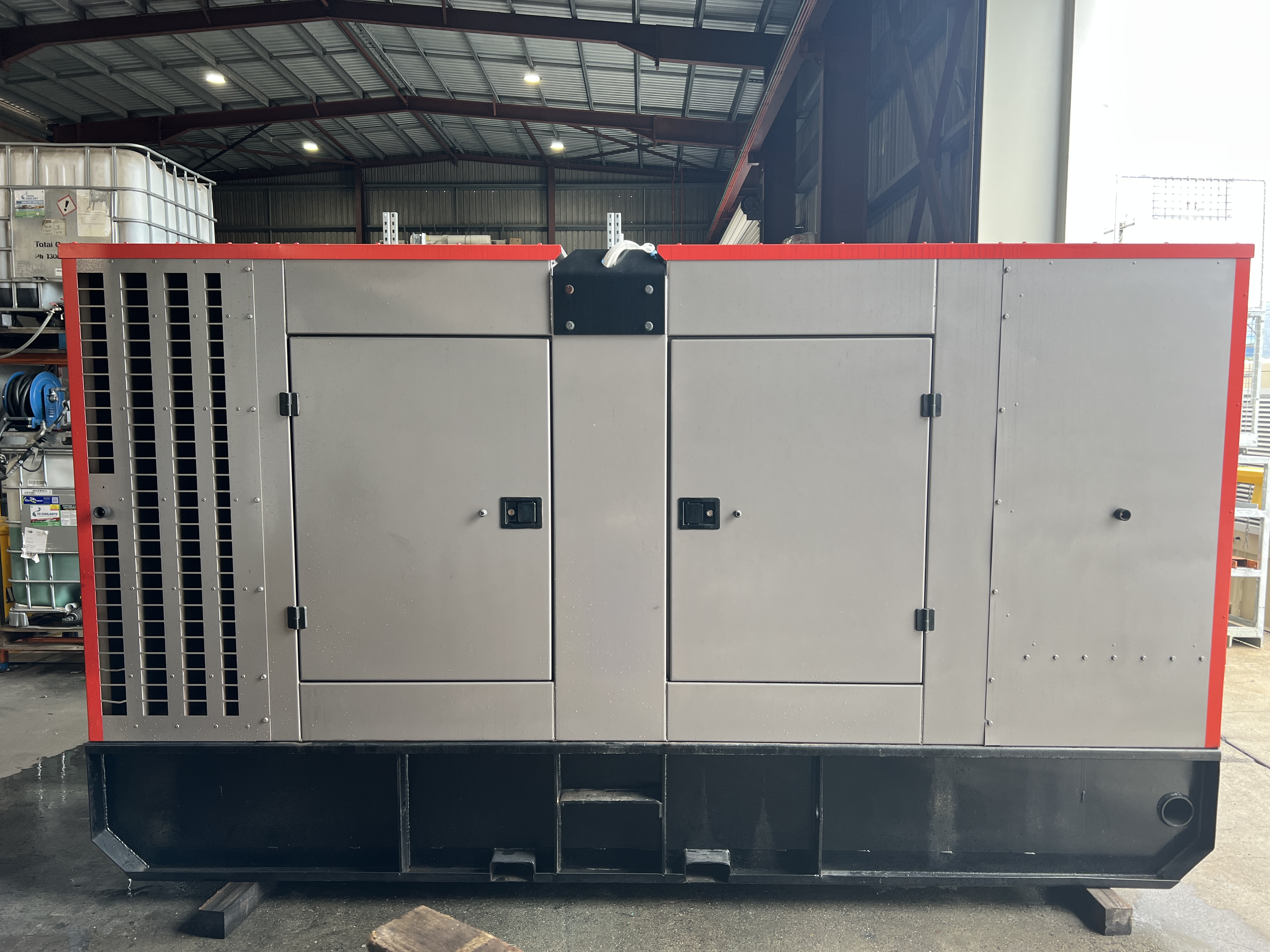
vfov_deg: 53.1
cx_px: 635
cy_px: 476
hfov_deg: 67.3
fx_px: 954
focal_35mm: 26
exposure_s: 1/121
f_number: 1.5
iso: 32
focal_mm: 5.7
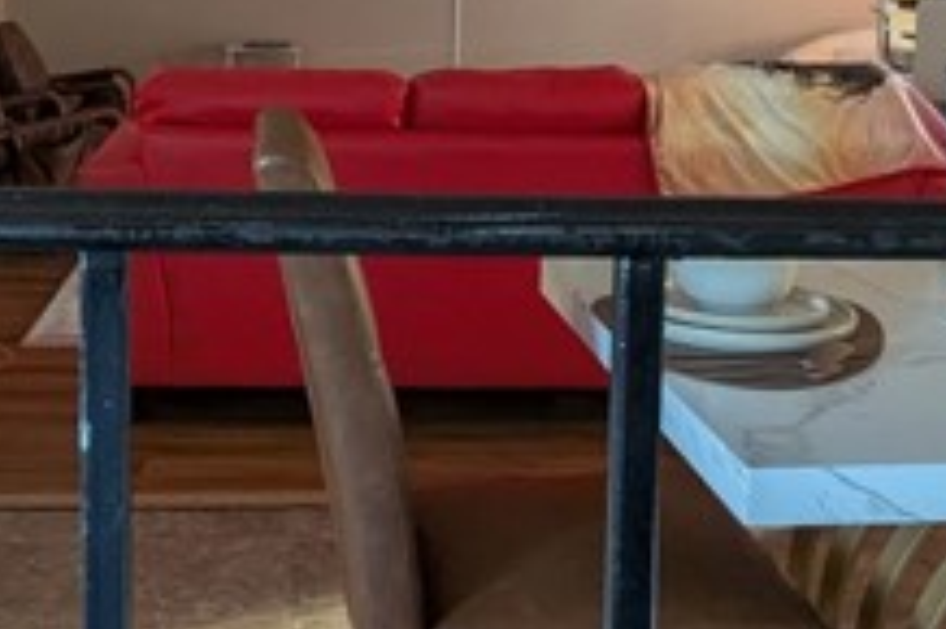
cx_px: 382
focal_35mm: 49
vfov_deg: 26.9
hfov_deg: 40.2
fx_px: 1287
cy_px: 111
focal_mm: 2.35
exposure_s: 1/48.3
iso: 238
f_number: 2.2
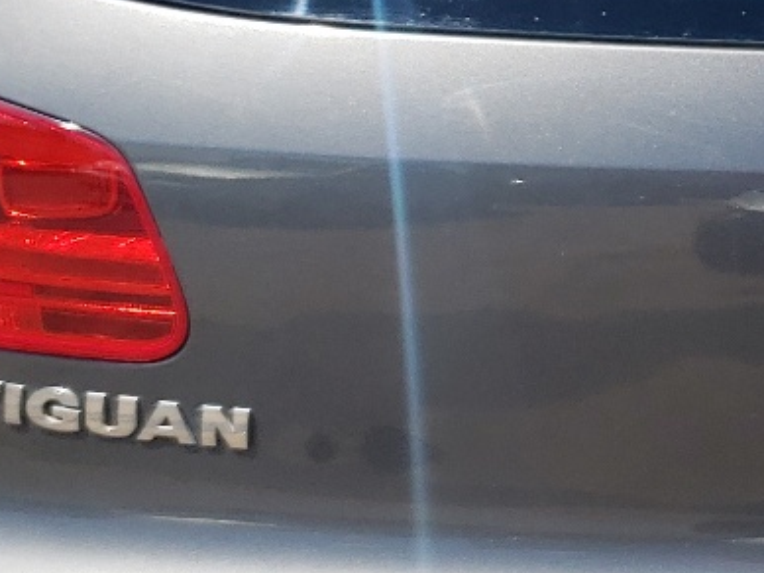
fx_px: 2362
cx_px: 976
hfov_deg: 17.3
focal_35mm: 107
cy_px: 96
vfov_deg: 13.8
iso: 50
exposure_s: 1/2500
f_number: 1.5
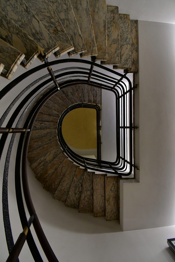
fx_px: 109
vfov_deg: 100.4
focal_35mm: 15
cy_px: 131
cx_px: 88
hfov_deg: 77.3
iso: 3200
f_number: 8
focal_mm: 10
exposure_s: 1/50
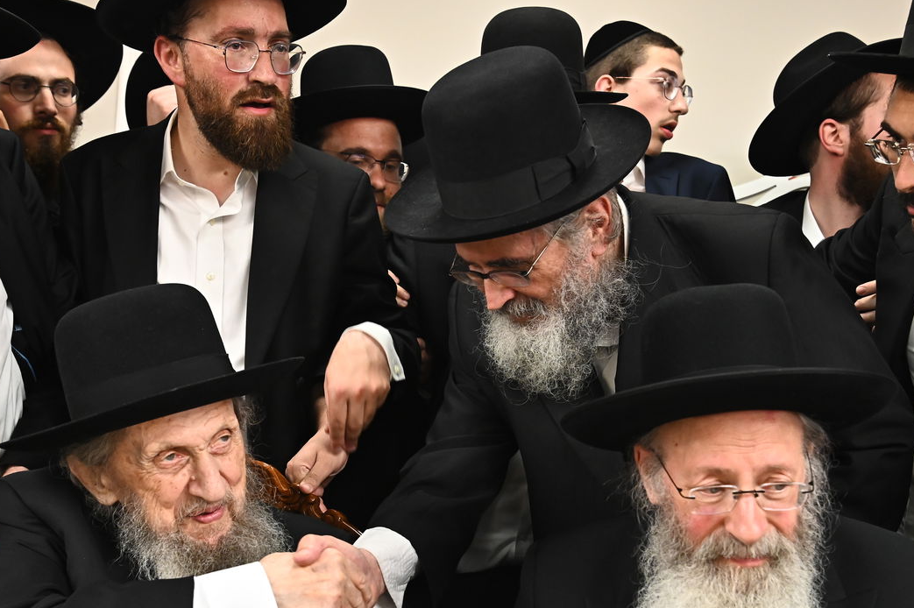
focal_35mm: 47
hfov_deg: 41.9
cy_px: 399
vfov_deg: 28.4
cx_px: 474
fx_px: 1192
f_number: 5.6
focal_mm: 35
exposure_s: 1/200
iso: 3200
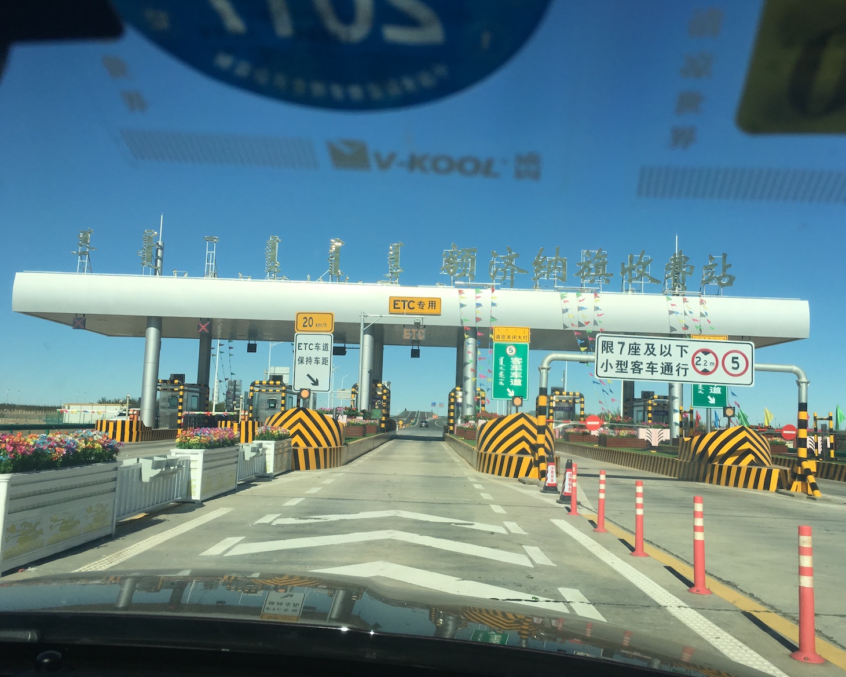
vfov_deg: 47.1
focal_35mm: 31
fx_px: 776
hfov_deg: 57.1
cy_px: 346
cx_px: 456
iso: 25
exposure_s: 1/1876
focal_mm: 4.15
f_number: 2.2
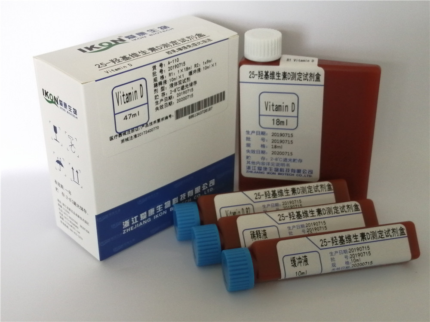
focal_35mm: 50
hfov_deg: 38.2
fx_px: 621
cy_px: 161
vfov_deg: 29.1
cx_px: 215
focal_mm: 3.64
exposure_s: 1/50
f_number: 1.8
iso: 80
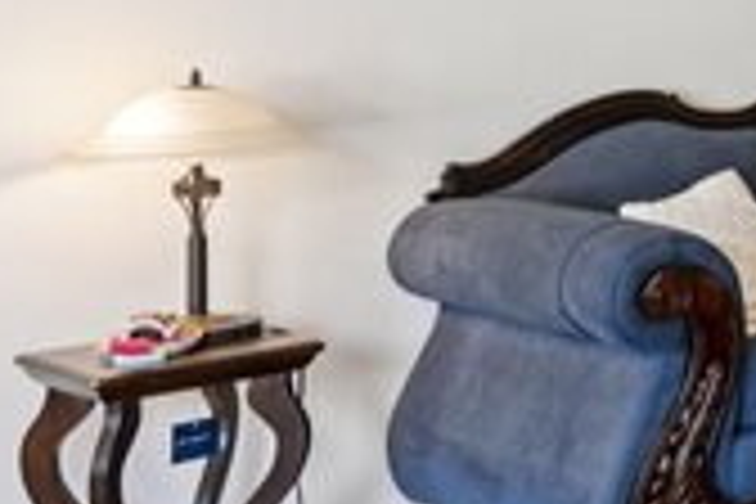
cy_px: 38
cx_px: 1382
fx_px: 1281
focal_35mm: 61
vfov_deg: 21.7
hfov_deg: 21.1
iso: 400
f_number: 8
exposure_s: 1/10
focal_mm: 16
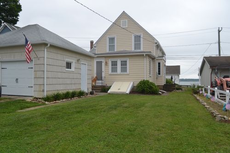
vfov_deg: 43.6
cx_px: 115
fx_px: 192
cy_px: 76
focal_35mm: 30
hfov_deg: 61.9
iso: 100
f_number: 7.1
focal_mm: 20
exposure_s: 1/200
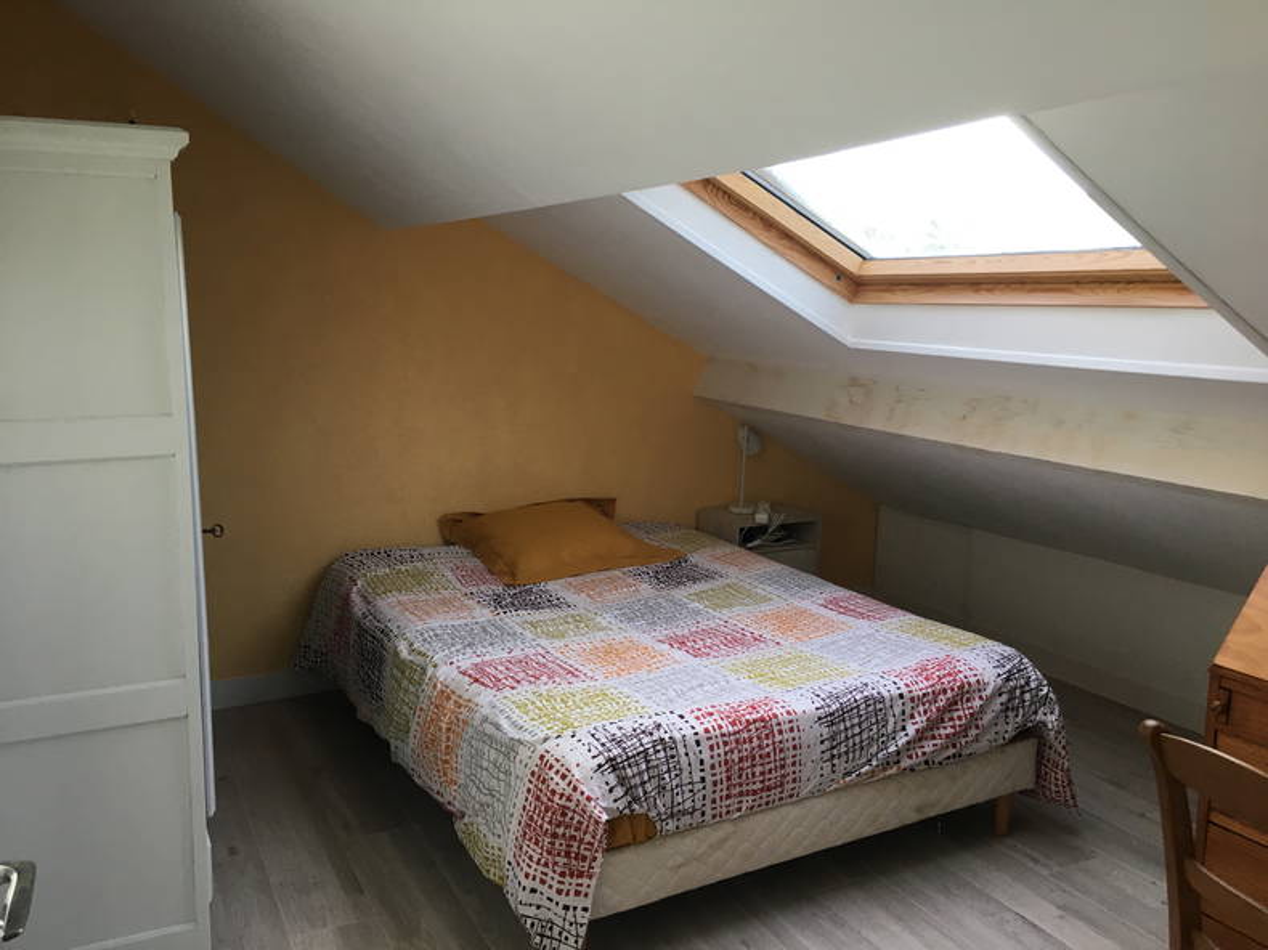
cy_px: 475
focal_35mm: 29
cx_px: 634
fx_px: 1062
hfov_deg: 61.7
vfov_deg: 48.2
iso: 40
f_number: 2.2
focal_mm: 4.15
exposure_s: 1/33
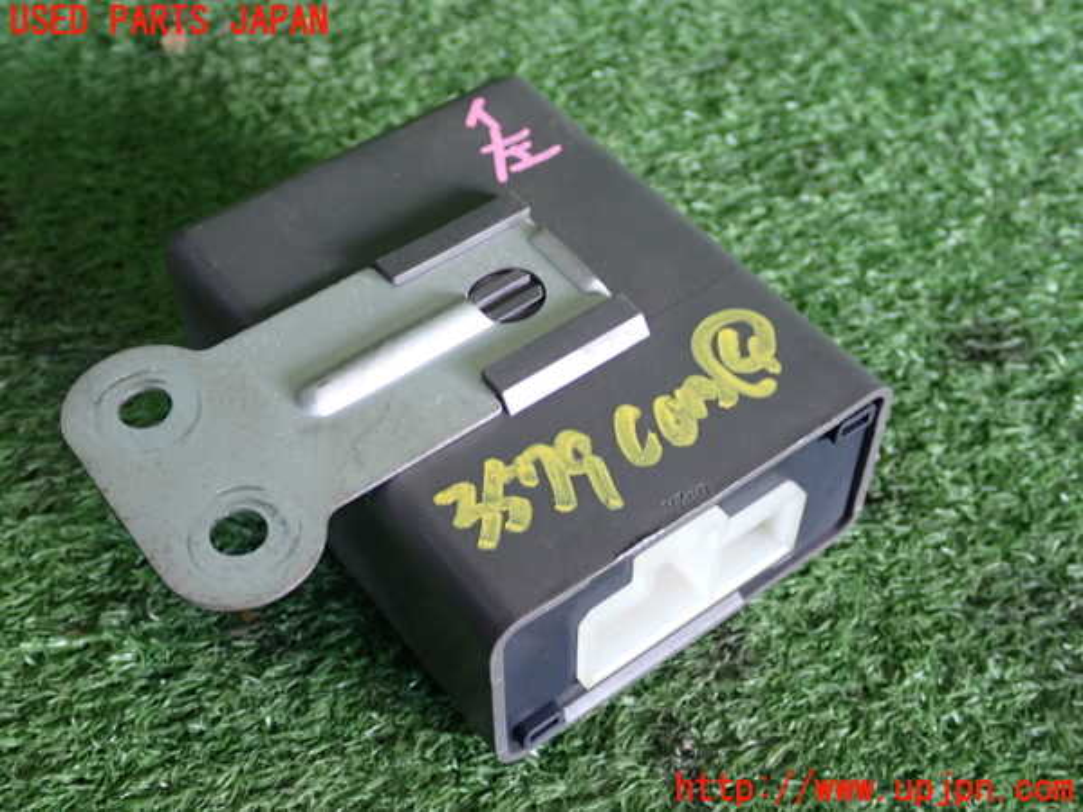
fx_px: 1470
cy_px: 406
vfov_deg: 30.9
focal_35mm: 47
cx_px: 542
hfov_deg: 40.4
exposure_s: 1/50
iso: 320
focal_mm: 8.4
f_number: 3.1
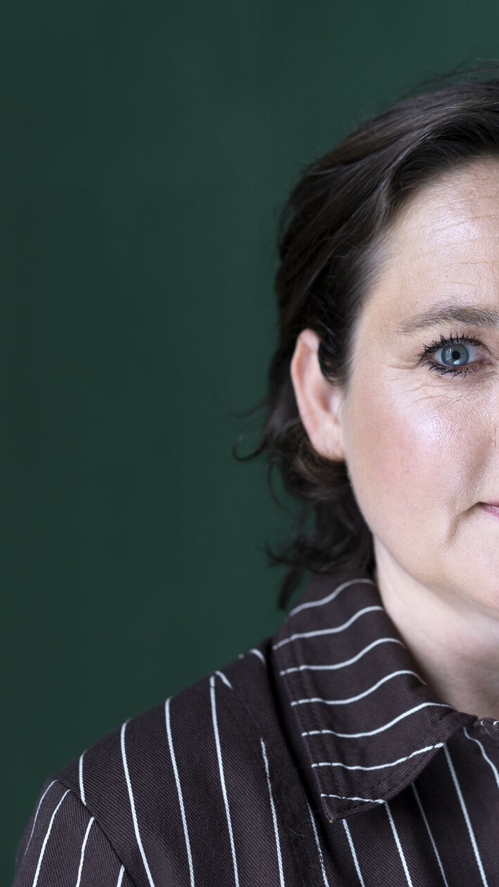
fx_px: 2048
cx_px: 528
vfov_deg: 24.5
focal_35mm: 87
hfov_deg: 13.6
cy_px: 442
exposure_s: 1/320
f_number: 2.5
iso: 640
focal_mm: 55
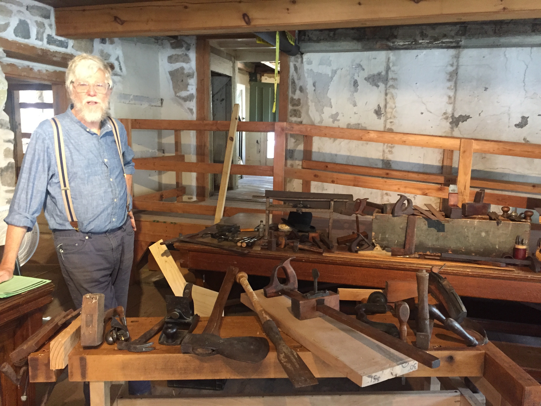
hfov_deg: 61.7
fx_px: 453
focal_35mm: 29
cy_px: 203
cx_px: 270
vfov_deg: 48.2
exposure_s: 1/30
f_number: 2.2
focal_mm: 4.15
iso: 250
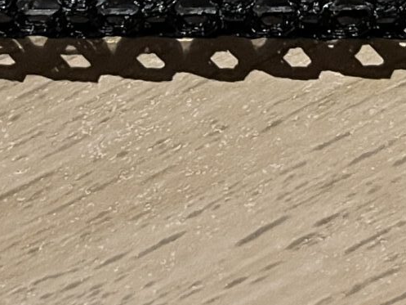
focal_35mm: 134
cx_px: 283
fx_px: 1572
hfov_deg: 14.7
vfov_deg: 10.5
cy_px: -232
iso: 500
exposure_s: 1/60
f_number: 1.6
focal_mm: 5.1
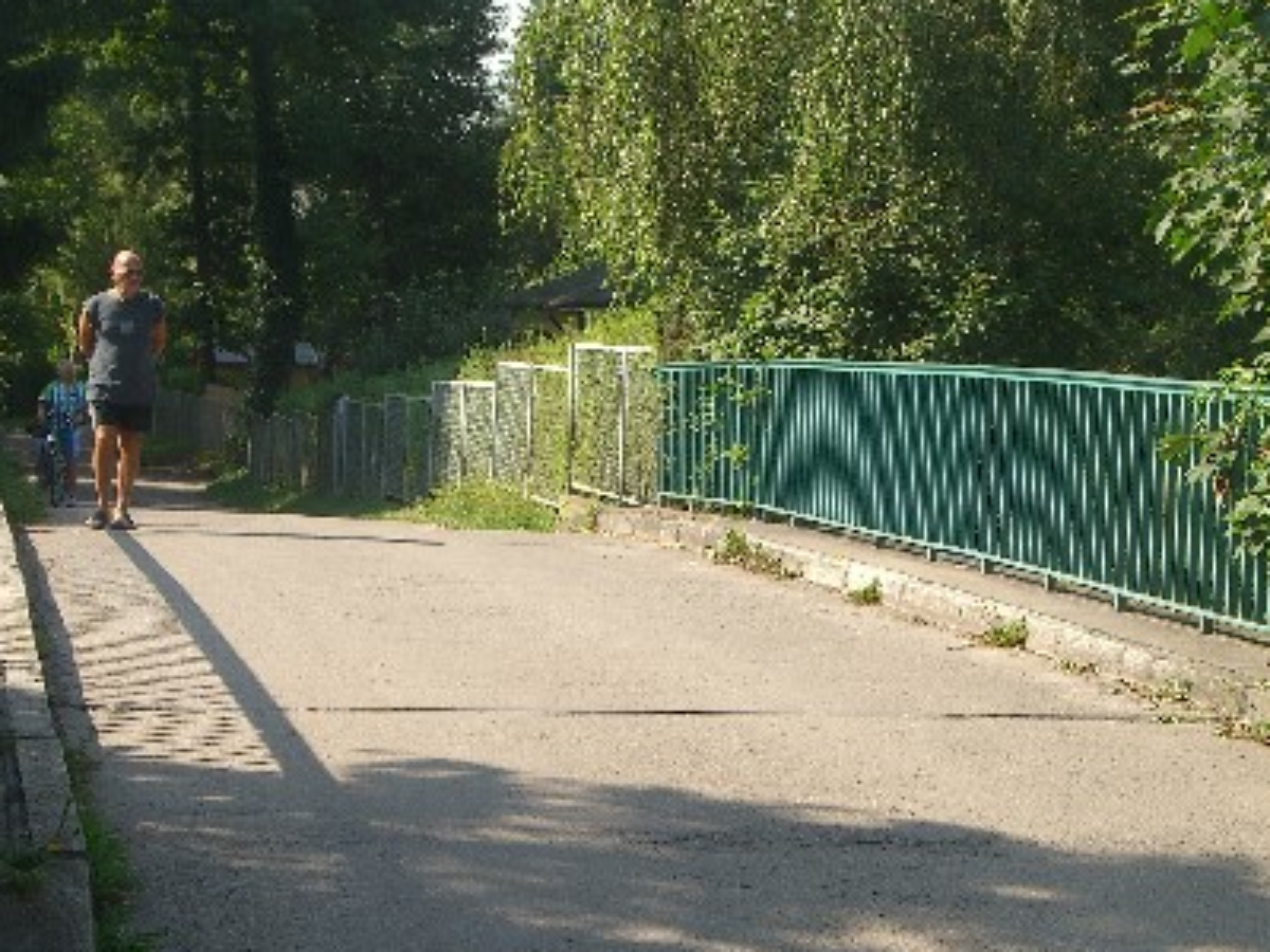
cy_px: 633
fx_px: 3632
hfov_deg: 19.8
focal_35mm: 99
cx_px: 665
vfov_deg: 14.9
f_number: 5.6
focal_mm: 14.2
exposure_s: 1/200
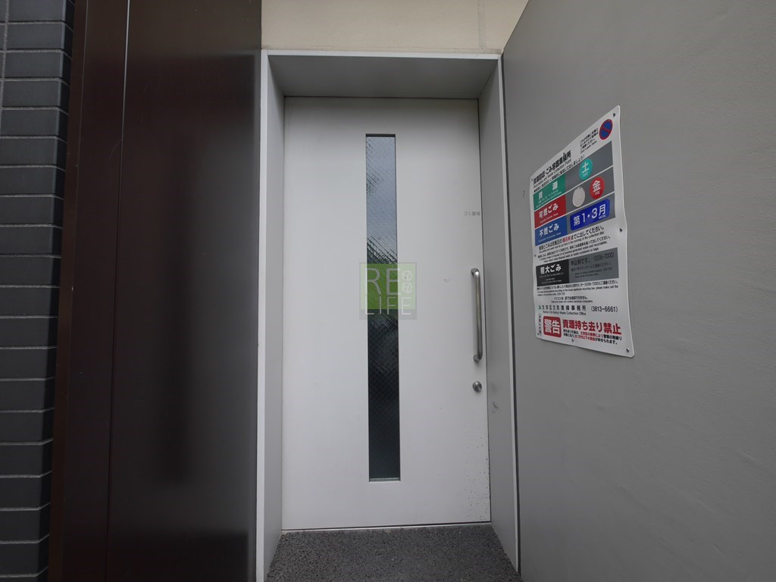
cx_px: 388
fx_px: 314
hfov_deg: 102.1
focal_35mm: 14
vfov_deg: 85.7
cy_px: 291
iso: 160
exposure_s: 1/60
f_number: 7.1
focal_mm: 7
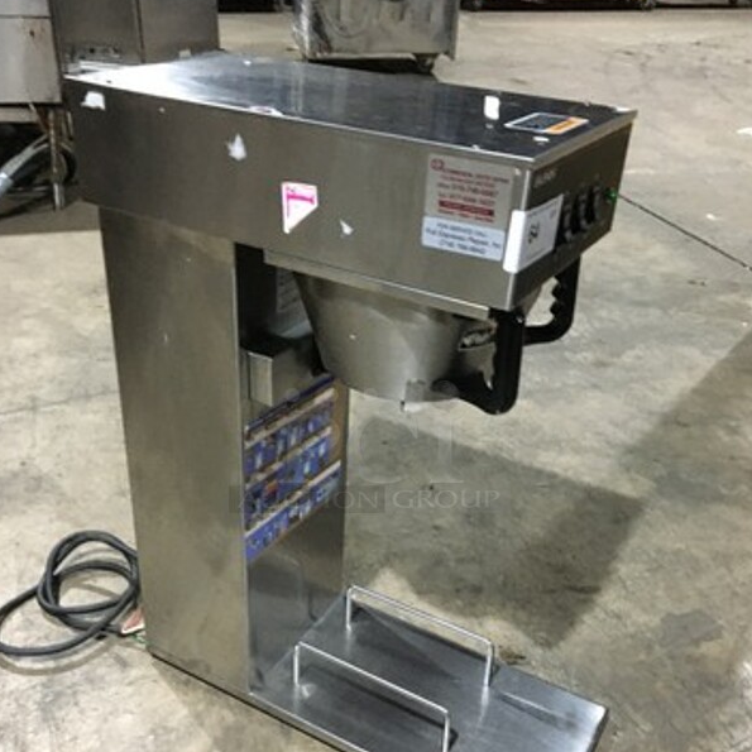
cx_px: 370
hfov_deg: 47.2
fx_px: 860
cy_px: 447
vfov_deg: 47.0
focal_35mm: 35
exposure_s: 1/15
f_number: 2.2
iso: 250
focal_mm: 4.15
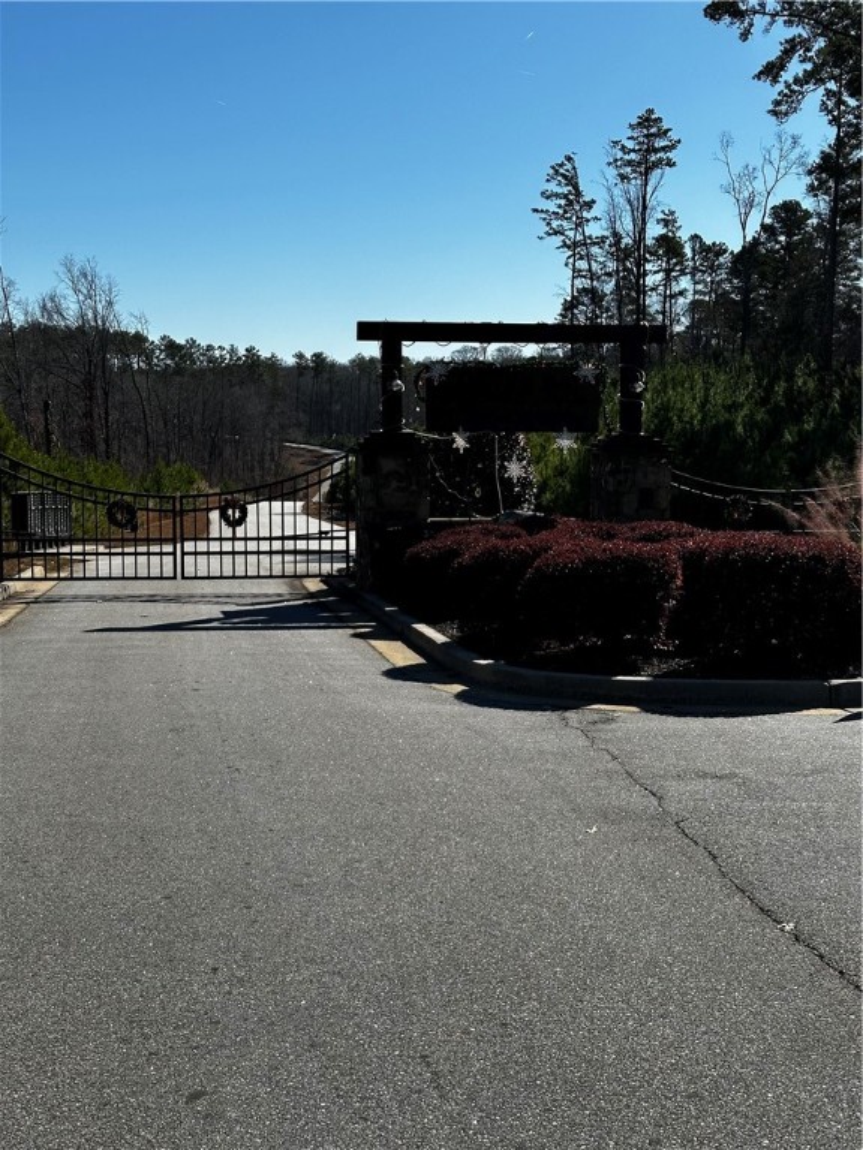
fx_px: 1596
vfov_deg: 39.7
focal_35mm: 48
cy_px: 575
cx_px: 432
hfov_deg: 30.3
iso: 64
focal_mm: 6.86
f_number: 1.78
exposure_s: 1/5882
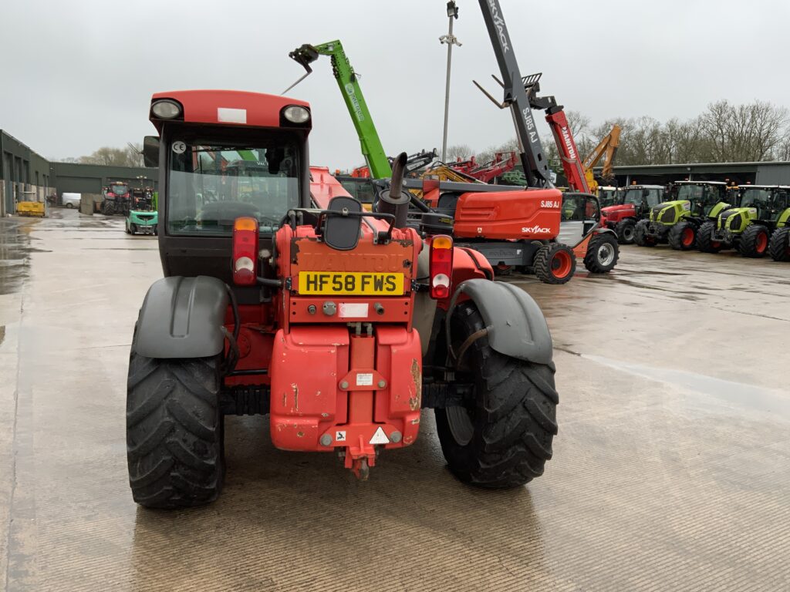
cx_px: 395
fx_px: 662
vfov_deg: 48.2
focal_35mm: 29
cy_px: 296
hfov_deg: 61.7
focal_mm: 3
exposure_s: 1/241
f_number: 1.8
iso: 16
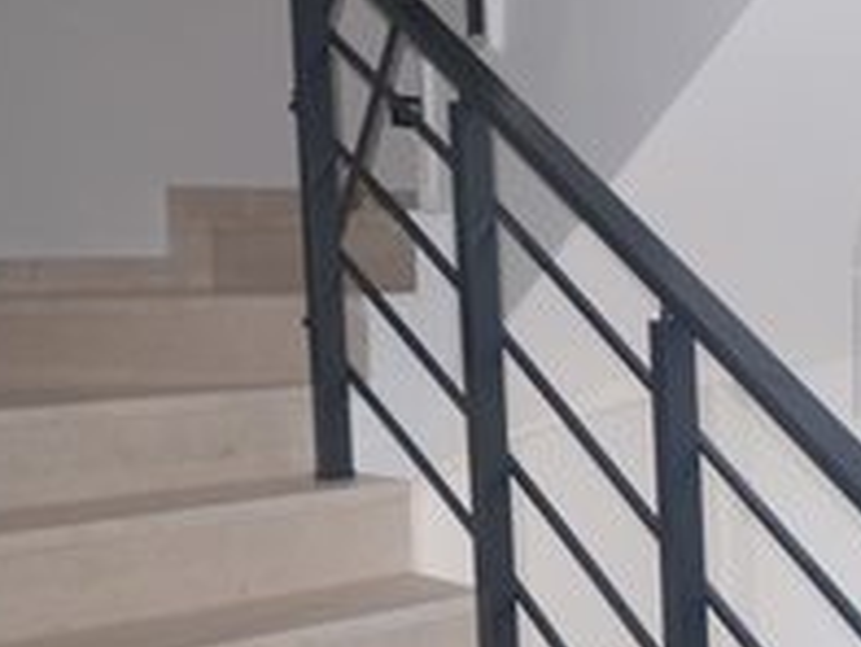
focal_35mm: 53
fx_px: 1319
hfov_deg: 24.8
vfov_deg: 27.6
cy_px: 315
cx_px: 1383
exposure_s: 1/60
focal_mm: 10
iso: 400
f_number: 7.1
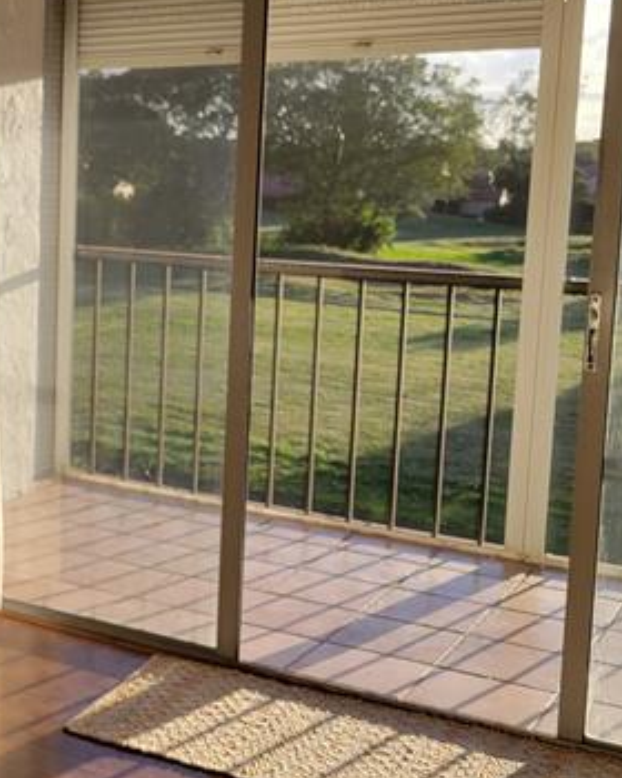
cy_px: 351
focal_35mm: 58
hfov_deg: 24.5
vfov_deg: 32.5
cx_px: -64
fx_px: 1335
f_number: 1.8
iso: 40
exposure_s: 1/466
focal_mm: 5.4
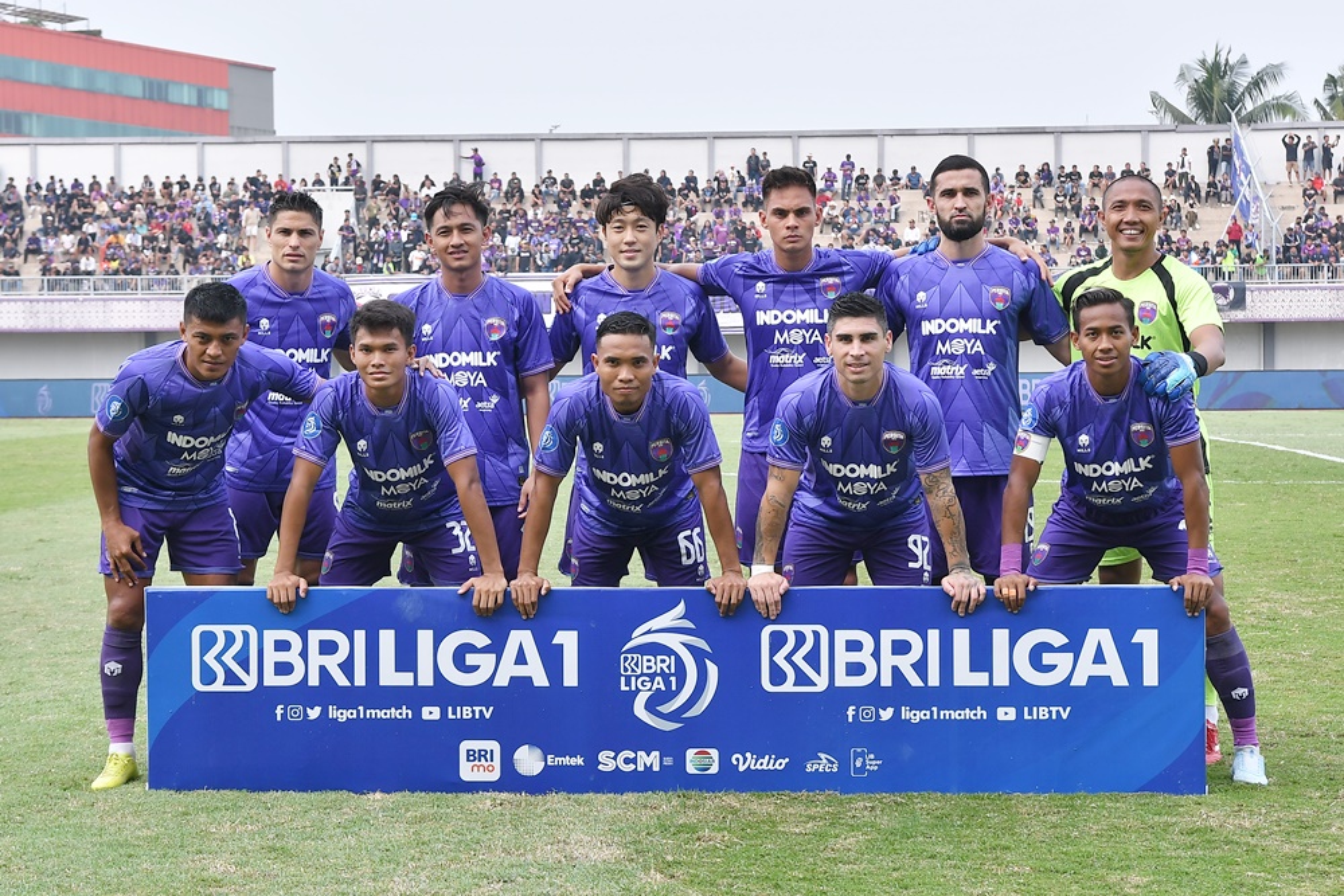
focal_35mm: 70
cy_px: 448
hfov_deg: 28.8
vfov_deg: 19.5
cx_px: 672
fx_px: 2614
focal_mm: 35
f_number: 5.6
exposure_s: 1/640
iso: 200
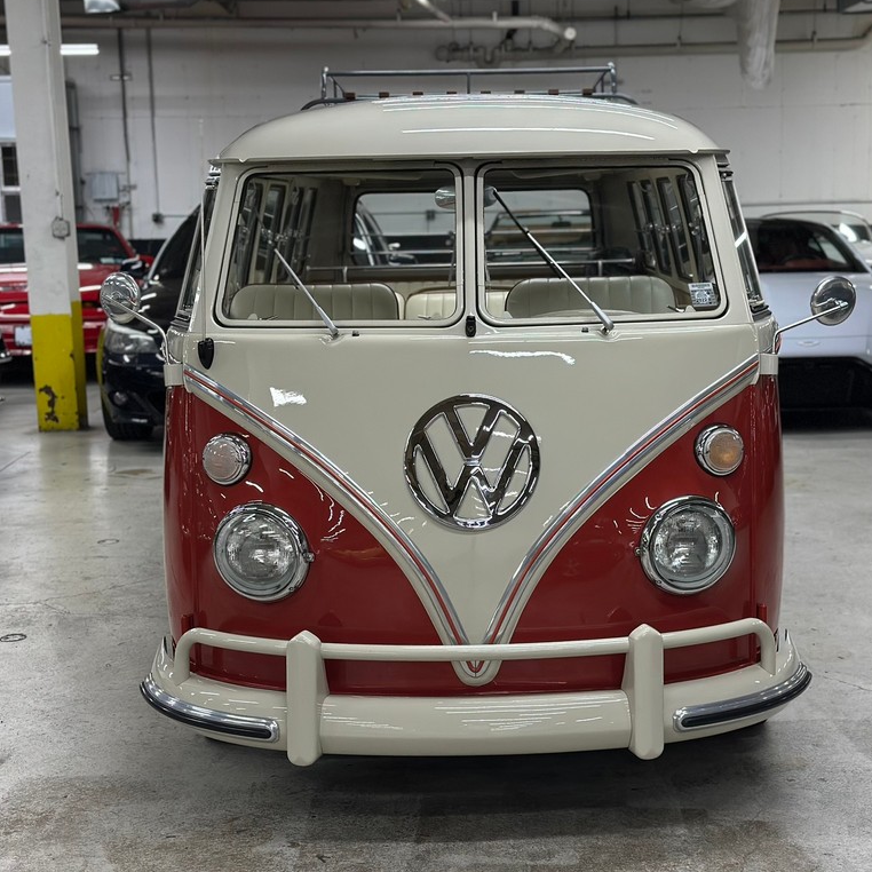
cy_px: 434
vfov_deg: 30.0
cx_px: 485
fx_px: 1624
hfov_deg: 30.0
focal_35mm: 57
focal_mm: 6.86
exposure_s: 1/120
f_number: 1.78
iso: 200
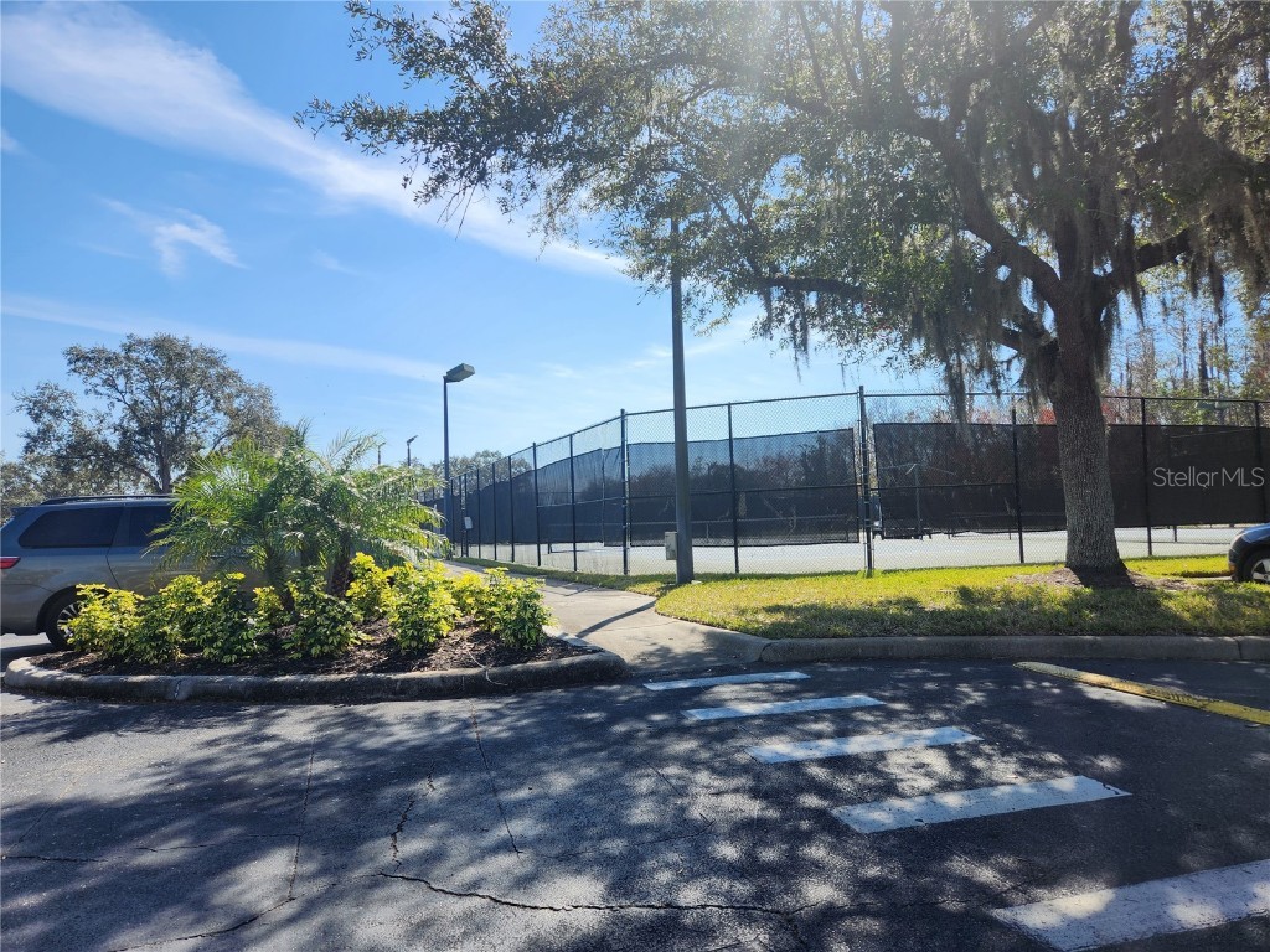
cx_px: 635
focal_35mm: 23
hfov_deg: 73.9
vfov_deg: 58.9
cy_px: 476
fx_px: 844
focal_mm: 5.4
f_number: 1.8
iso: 20
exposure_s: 1/1597
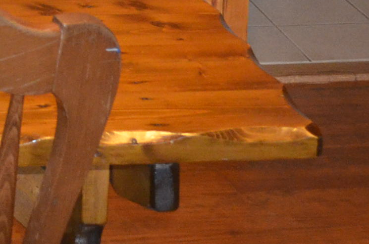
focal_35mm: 134
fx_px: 1370
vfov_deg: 9.3
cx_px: -170
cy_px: -303
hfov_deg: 14.4
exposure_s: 1/60
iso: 1600
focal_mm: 18
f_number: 3.5
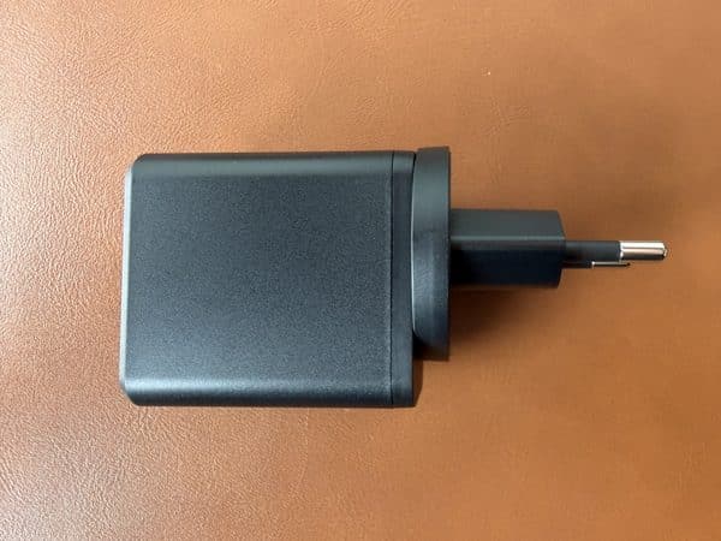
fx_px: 500
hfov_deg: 71.6
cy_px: 270
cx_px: 360
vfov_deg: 56.8
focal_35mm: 24
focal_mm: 2.22
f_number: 2.2
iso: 400
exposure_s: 1/60
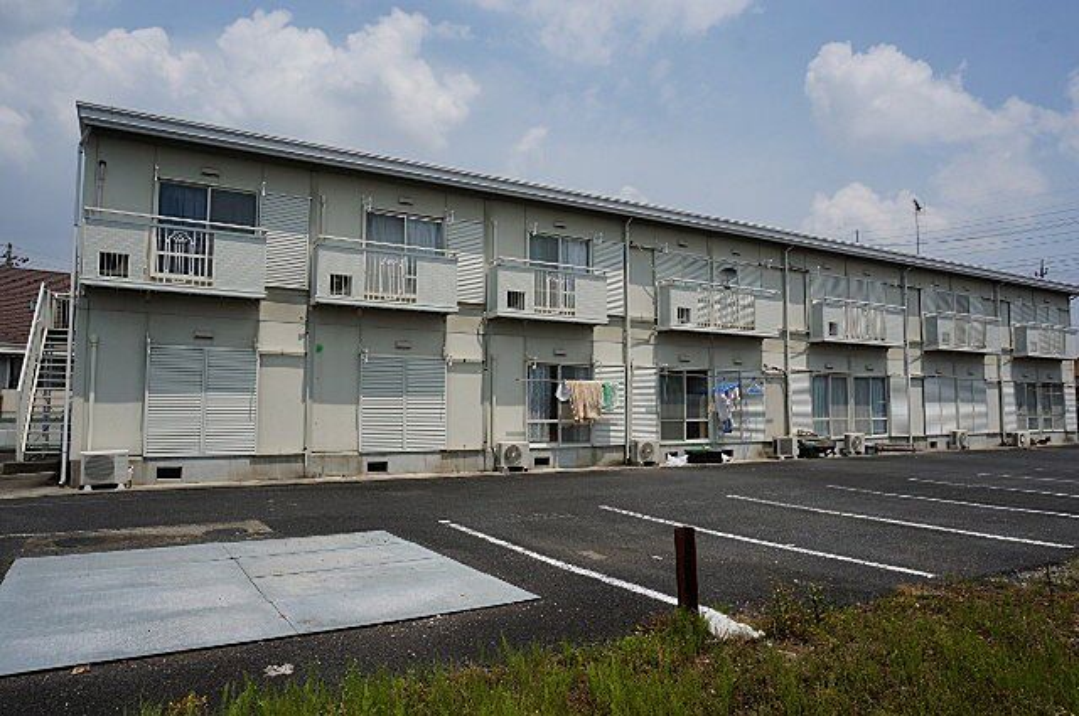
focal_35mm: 24
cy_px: 358
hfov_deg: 73.8
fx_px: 718
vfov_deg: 53.0
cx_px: 540
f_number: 13
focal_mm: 16
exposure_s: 1/200
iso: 100
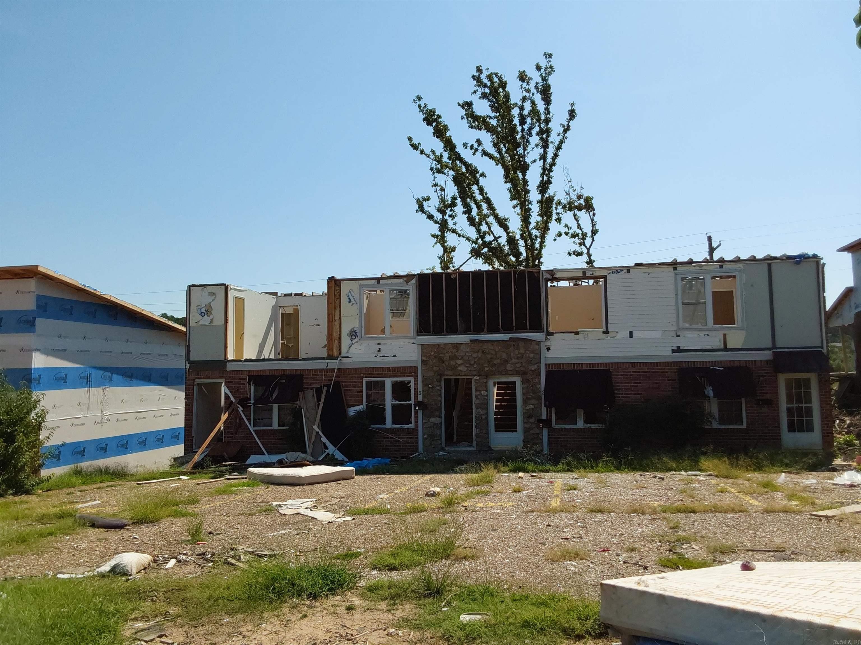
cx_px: 430
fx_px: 696
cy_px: 322
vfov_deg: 49.7
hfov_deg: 63.4
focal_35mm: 28
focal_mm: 2.91
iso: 50
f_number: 1.9
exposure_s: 1/3154
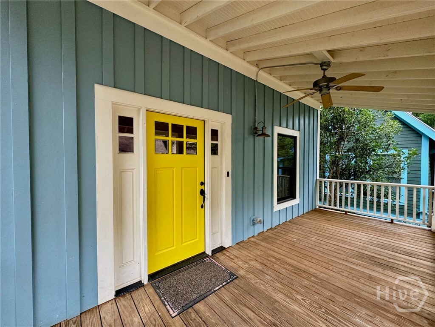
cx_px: 218
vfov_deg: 85.7
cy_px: 164
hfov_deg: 102.1
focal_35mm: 14
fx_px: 176
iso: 125
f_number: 2.2
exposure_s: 1/99
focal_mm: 2.22
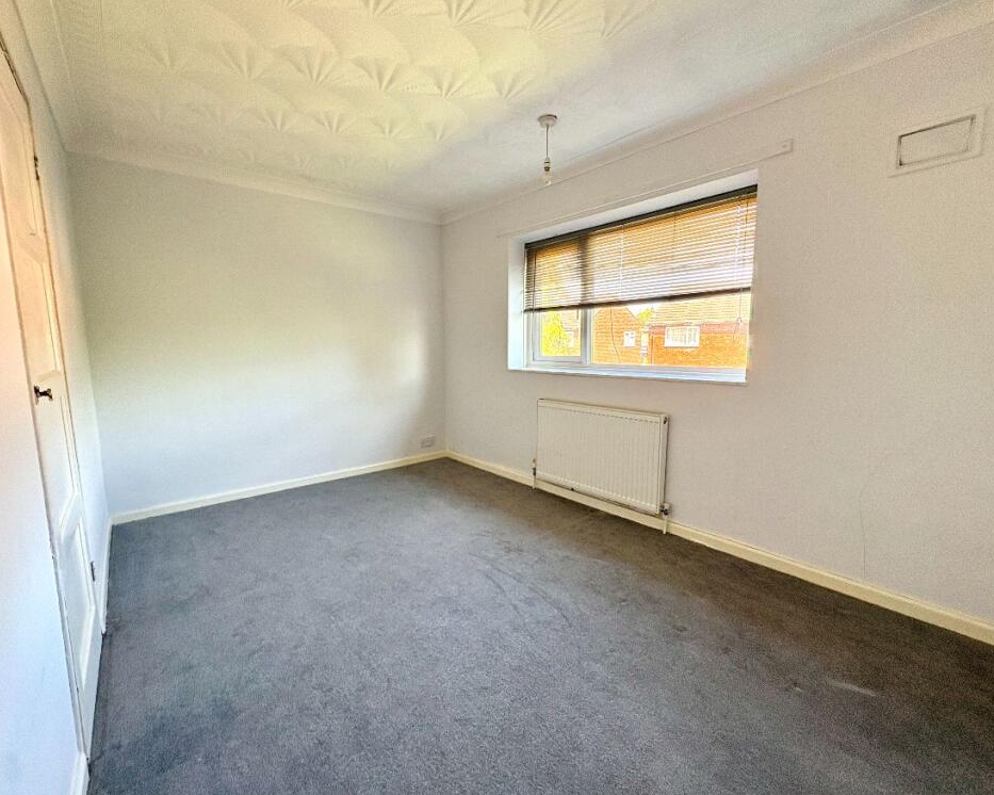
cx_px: 486
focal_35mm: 15
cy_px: 399
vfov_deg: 84.0
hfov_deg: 96.8
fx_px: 441
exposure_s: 1/99
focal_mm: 2.22
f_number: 2.2
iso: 160
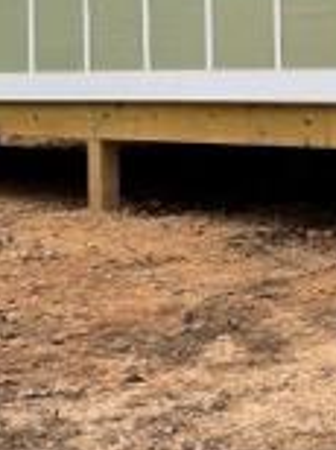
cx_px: 462
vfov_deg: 19.0
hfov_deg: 14.1
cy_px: -32
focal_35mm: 100
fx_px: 1298
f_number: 1.78
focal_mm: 6.86
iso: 80
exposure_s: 1/888
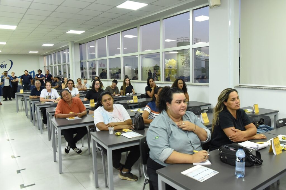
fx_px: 230
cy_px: 95
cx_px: 143
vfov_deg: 44.9
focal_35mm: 29
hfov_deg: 63.7
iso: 4000
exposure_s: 1/160
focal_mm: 29
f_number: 4.5
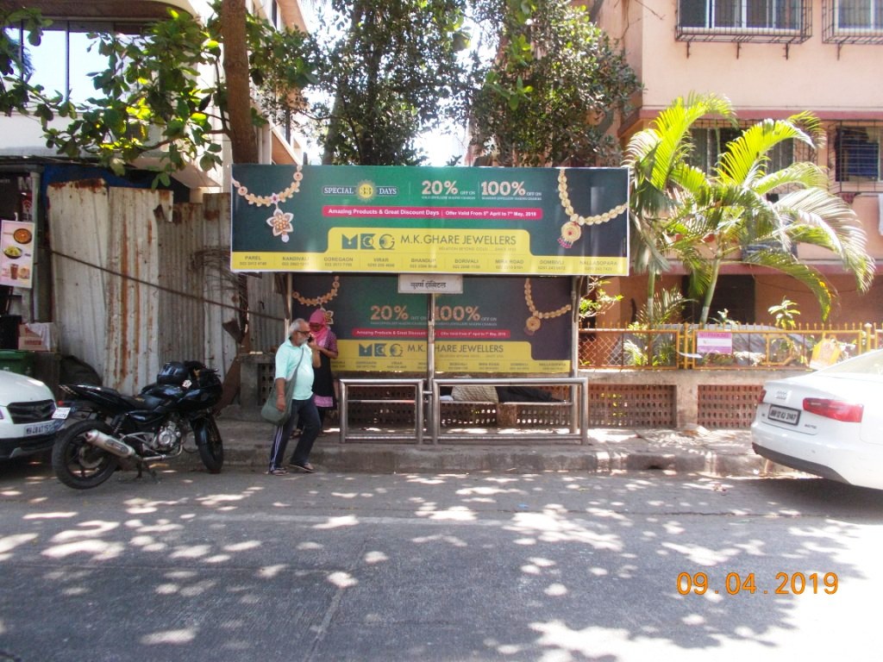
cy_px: 331
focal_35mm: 26
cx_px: 442
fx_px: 663
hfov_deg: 67.3
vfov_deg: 53.1
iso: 200
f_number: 3.2
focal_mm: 4.6
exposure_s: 1/250
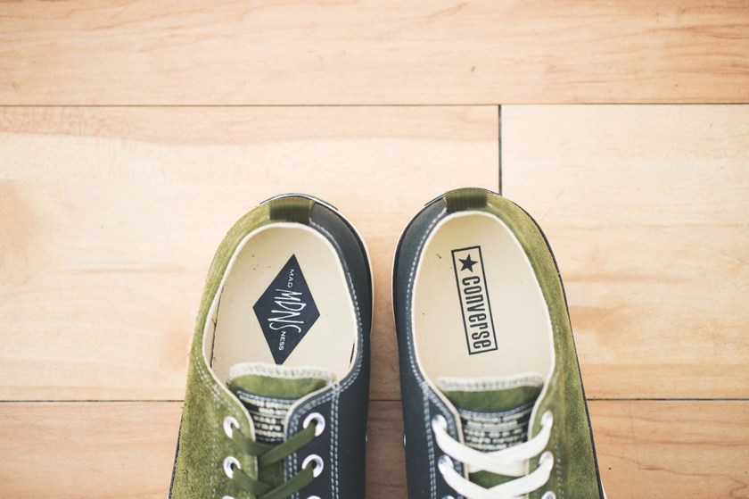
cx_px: 374
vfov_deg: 13.7
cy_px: 250
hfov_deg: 20.4
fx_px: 2079
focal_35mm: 100
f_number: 2.8
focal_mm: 100
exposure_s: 1/50
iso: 1000
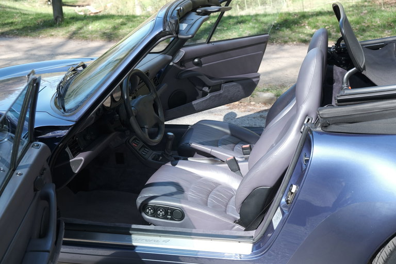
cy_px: 132
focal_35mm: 43
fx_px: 473
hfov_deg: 45.4
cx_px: 198
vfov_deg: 31.2
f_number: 4
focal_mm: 28.9
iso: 320
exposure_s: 1/250
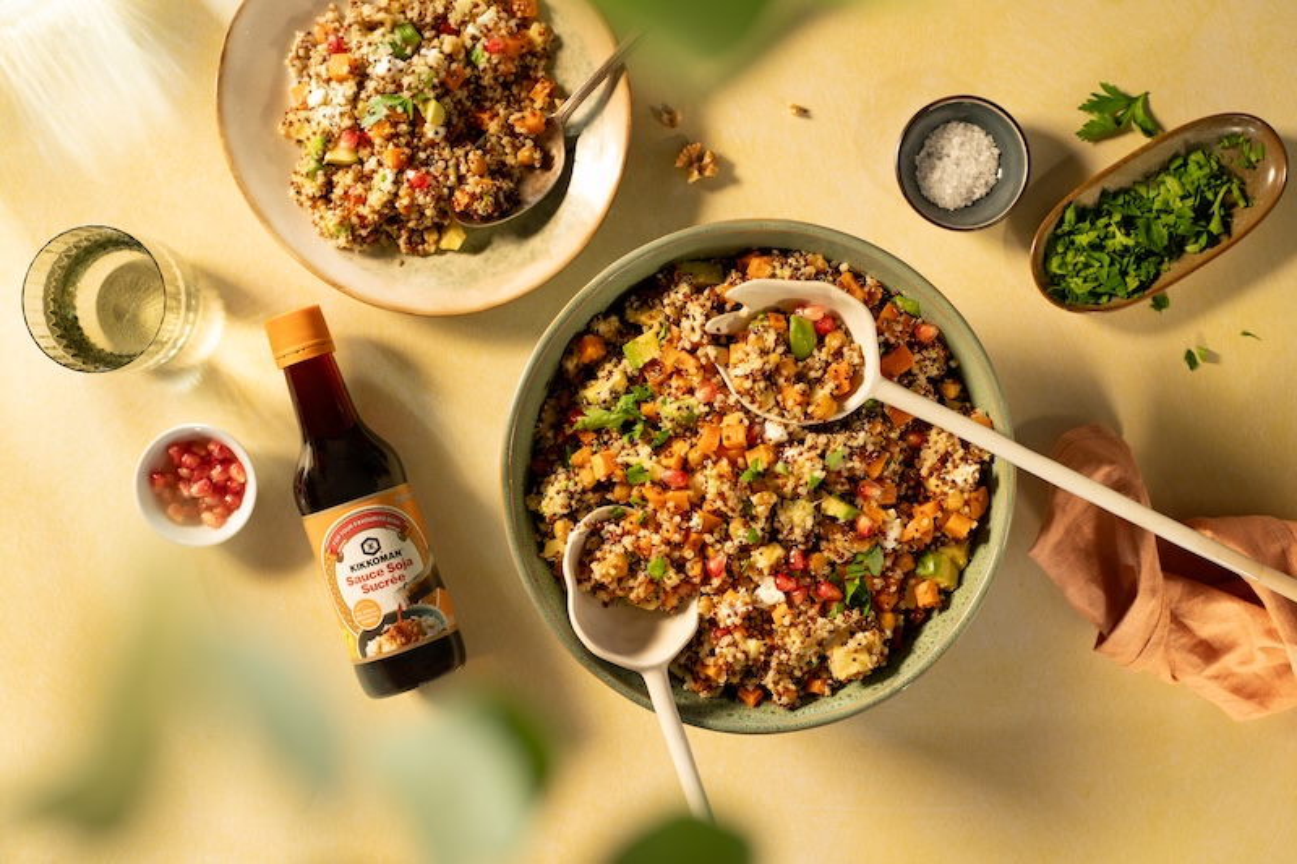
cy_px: 432
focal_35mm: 50
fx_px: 1801
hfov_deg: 39.6
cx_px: 648
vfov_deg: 27.0
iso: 400
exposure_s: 1/100
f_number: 5.6
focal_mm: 50
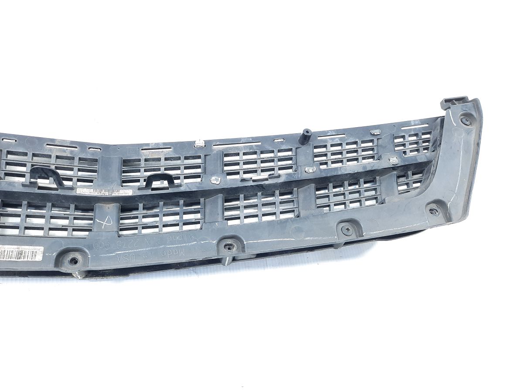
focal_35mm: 25
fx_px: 378
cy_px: 196
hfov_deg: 69.4
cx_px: 262
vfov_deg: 54.9
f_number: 2
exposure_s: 1/50
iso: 160
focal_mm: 4.6
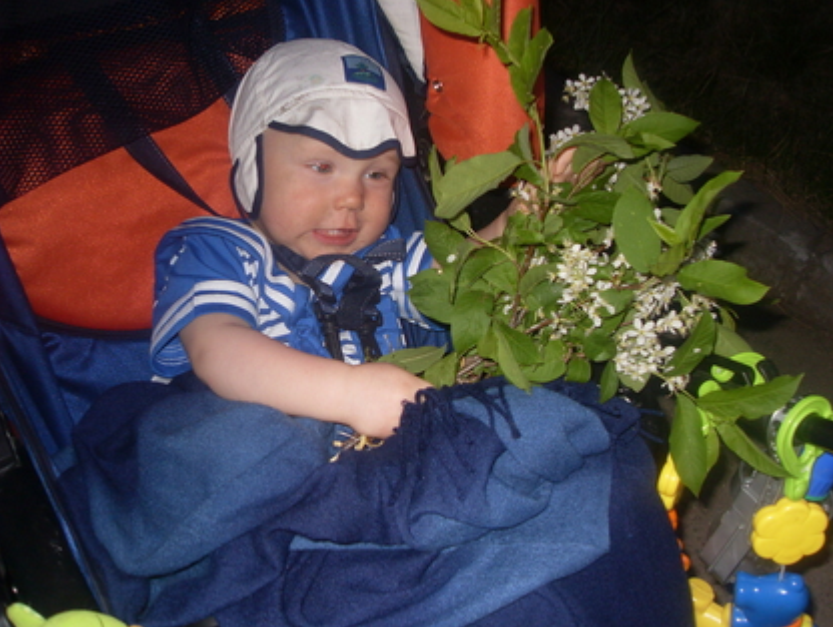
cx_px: 447
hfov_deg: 46.7
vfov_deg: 36.0
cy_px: 296
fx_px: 964
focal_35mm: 40
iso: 100
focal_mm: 6.3
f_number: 2.8
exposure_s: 1/45
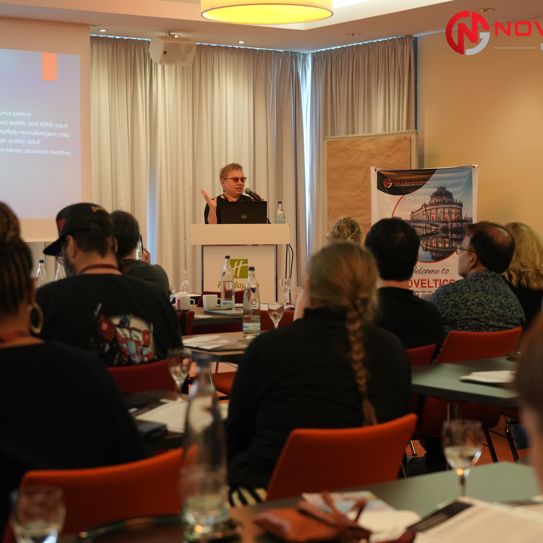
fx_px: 1189
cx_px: 252
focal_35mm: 67
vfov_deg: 25.7
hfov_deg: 25.7
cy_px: 273
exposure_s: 1/320
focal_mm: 52
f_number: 4
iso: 4000
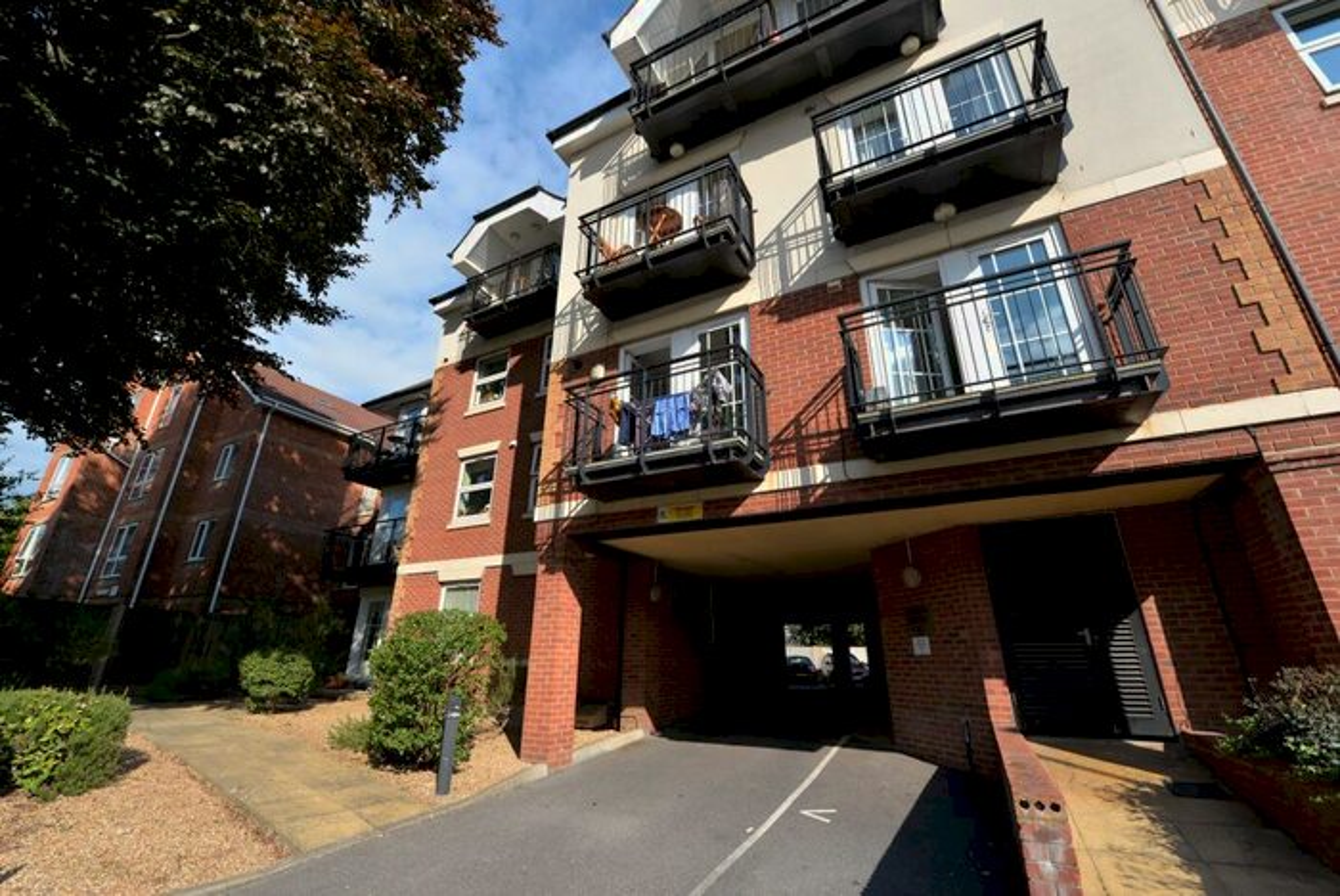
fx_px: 559
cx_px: 670
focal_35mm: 15
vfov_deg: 77.4
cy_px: 448
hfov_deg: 100.3
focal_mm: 15
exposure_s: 1/200
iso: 100
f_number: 8
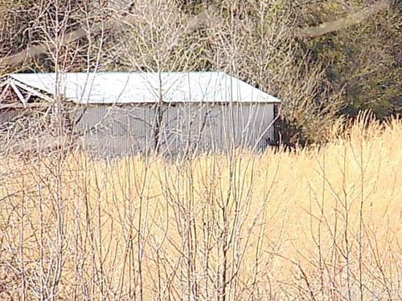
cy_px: 150
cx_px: 201
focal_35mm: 630
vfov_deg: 2.4
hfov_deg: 3.1
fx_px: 7316
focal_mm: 112
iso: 80
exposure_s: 1/250
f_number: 5.9
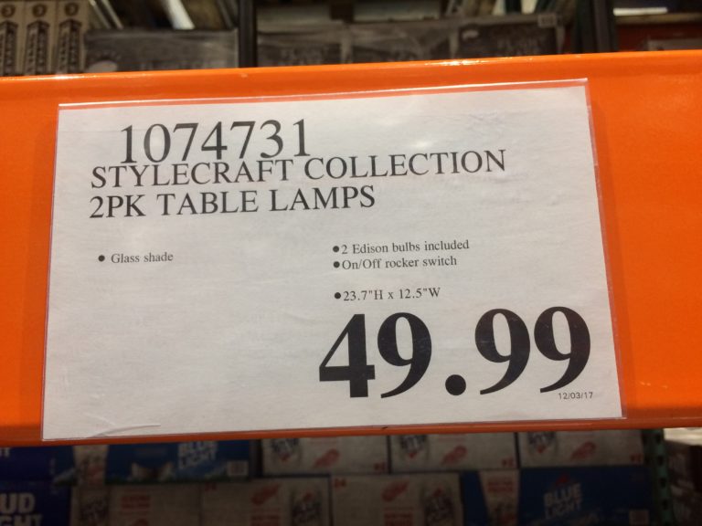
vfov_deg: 48.2
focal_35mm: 29
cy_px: 263
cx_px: 351
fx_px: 588
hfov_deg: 61.7
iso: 100
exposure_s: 1/30
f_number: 2.2
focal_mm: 4.15
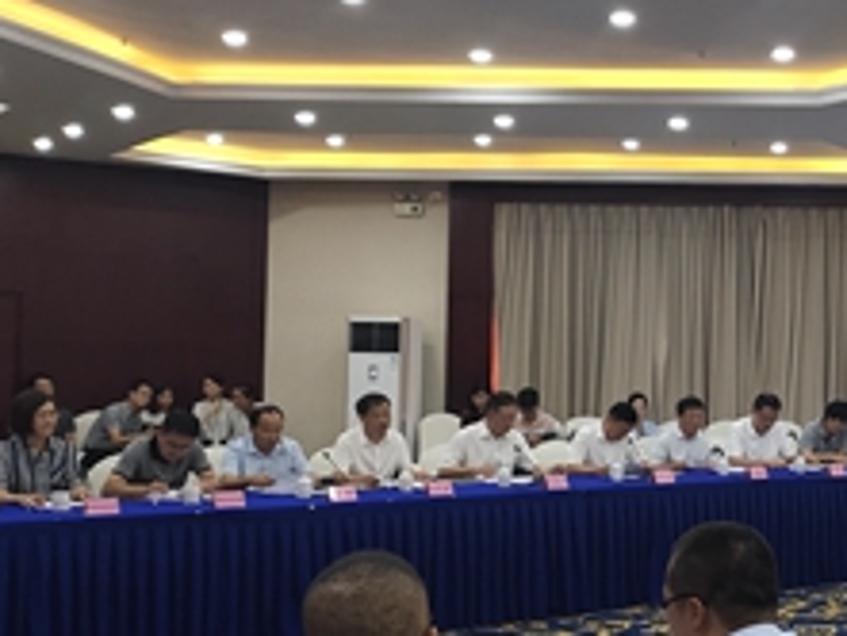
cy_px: 343
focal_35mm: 52
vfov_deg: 28.0
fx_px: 1273
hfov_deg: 34.2
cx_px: 805
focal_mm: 4.76
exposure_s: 1/100
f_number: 1.79
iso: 631
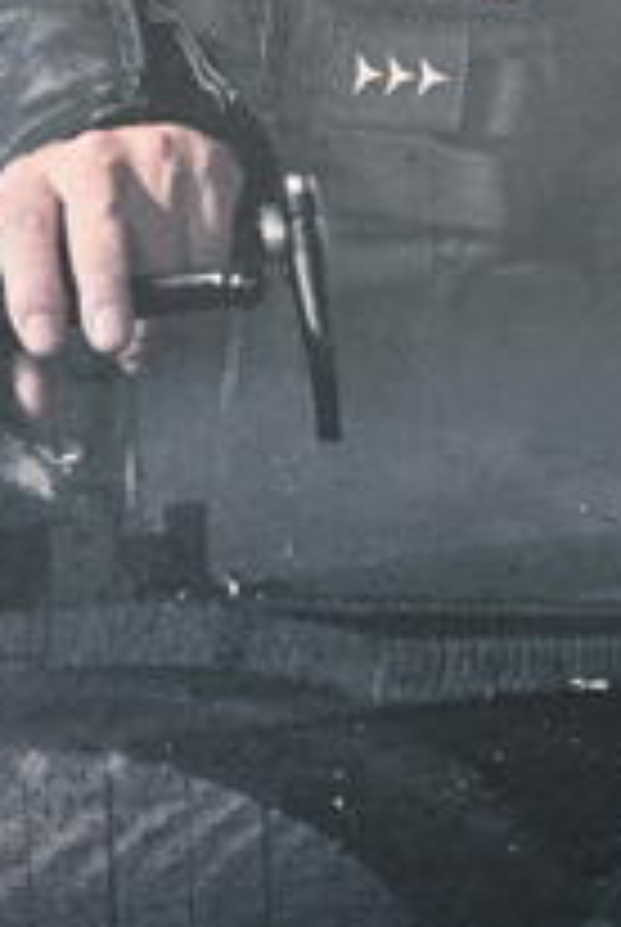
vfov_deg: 14.8
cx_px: 873
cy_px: 770
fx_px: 3533
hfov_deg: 9.8
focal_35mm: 137
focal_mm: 41
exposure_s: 1/125
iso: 2500
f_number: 5.6
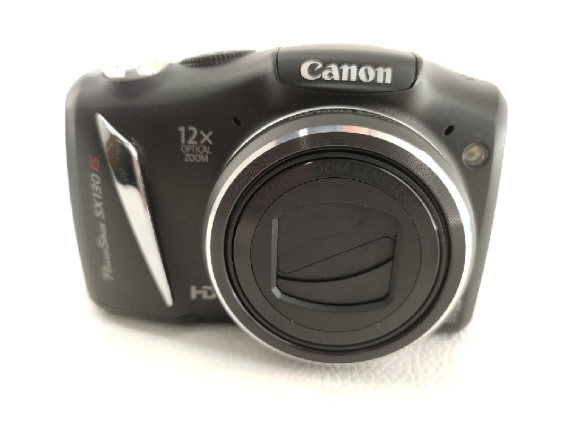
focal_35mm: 27
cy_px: 216
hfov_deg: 65.3
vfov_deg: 51.3
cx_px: 288
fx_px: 442
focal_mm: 4.74
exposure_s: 1/90
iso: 270
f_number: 1.79
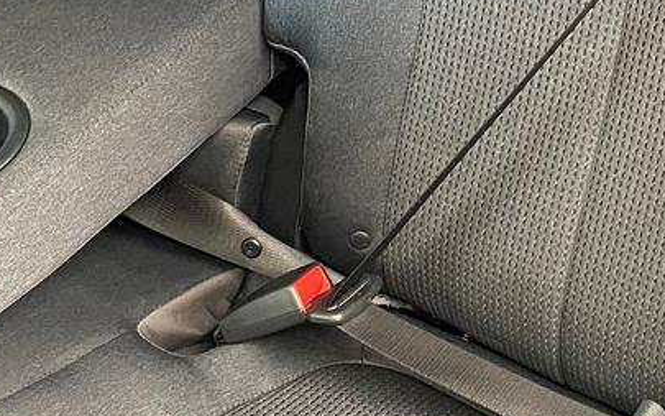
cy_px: -90
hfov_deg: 23.8
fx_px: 1577
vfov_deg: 14.5
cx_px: 399
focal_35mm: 87
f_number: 1.8
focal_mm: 4.25
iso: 500
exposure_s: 1/30
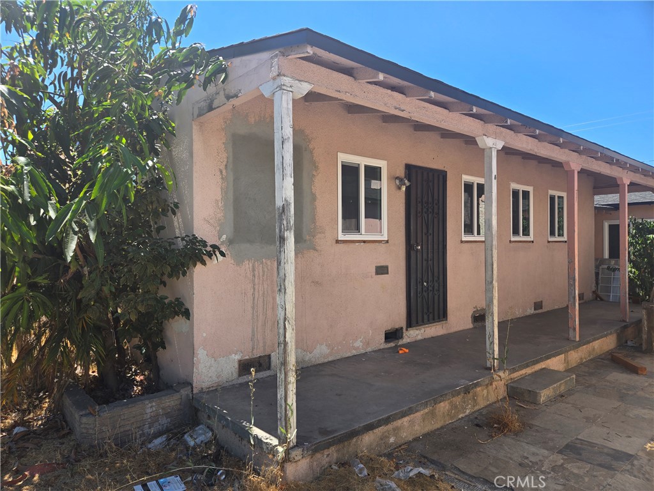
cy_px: 246
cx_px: 327
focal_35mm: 23
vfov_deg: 58.9
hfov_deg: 73.9
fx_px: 435
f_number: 1.8
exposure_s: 1/1033
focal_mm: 5.4
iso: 25
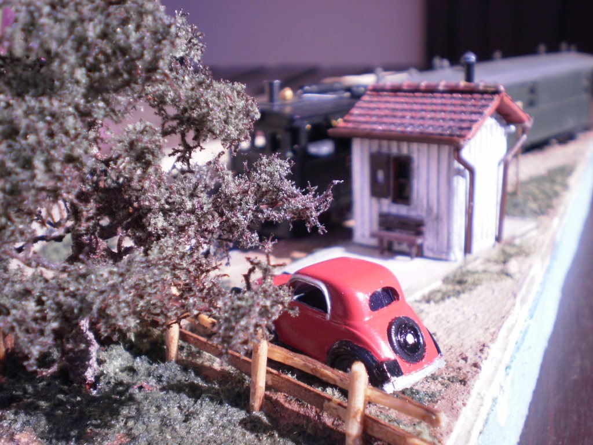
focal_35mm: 42
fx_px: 719
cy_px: 222
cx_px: 296
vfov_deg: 34.3
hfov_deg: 44.8
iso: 100
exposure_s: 1/500
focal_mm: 7.4
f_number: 3.5
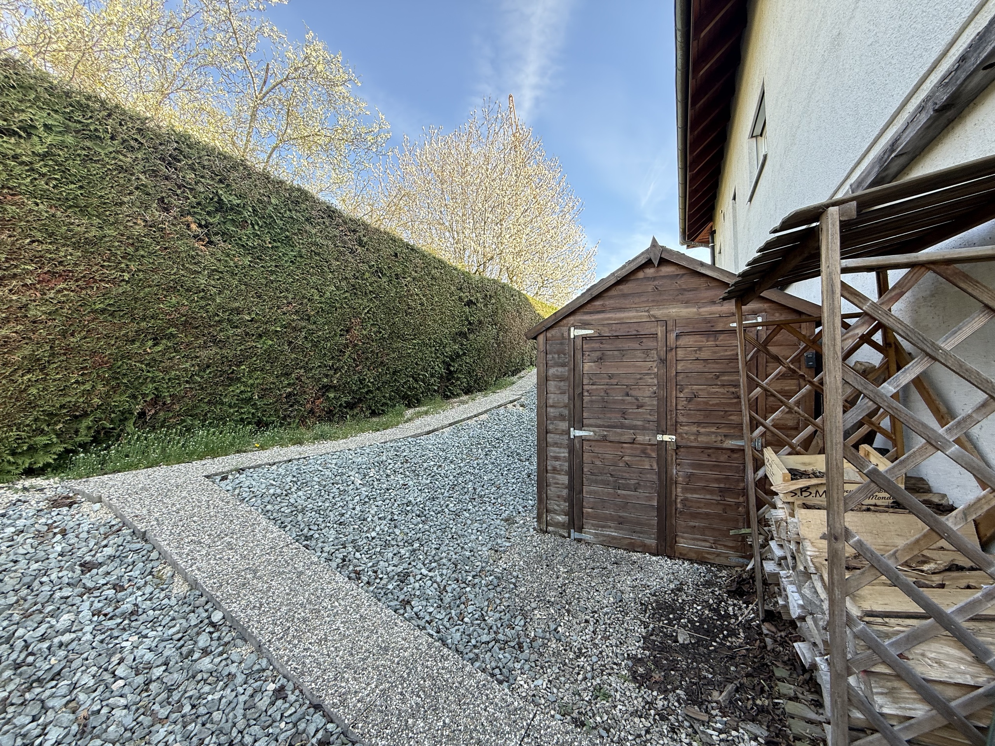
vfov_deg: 85.7
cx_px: 498
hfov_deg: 102.1
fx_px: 402
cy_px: 373
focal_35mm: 14
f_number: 2.2
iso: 64
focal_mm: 2.22
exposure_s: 1/113
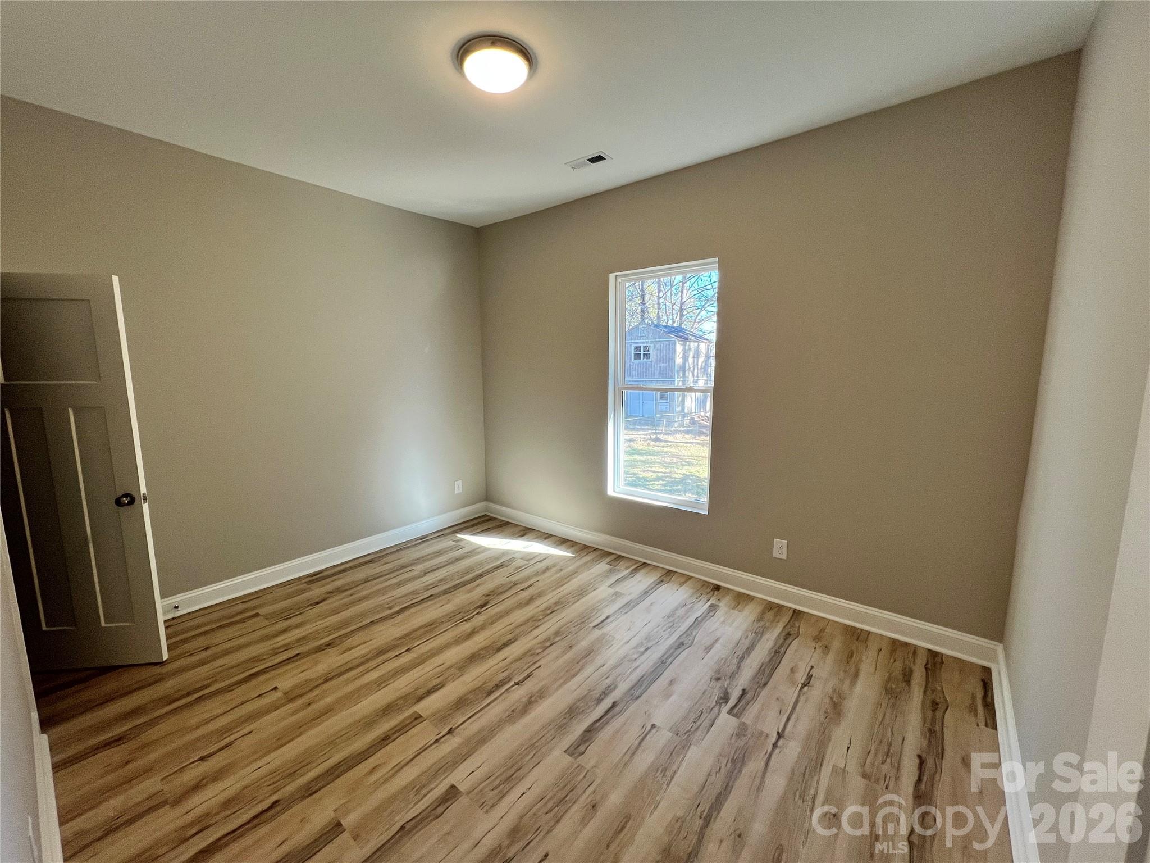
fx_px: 432
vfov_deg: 89.9
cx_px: 575
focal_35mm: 13
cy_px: 432
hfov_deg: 106.2
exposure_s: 1/120
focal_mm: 1.57
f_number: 1.8
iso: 80
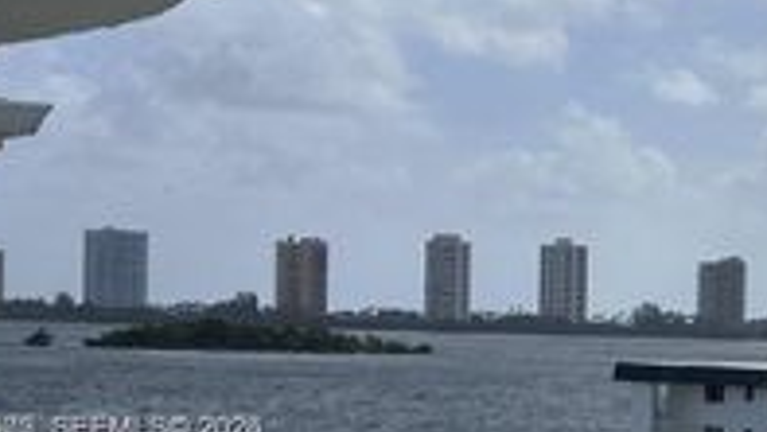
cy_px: 430
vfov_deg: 9.1
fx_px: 2706
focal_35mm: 133
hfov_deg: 15.7
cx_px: 857
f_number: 1.78
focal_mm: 6.86
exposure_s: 1/10870
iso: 64
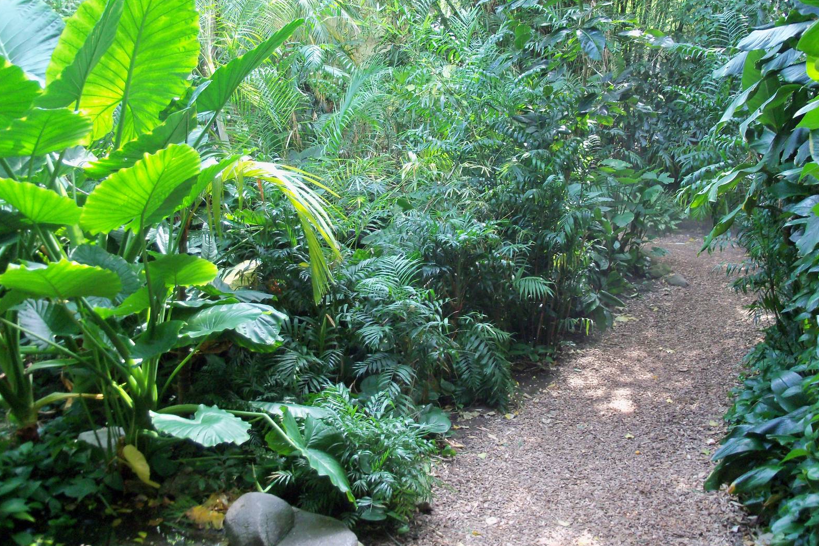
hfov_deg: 51.9
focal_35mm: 37
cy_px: 272
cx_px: 410
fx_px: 842
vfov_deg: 35.9
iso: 160
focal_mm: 6.3
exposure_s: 1/30
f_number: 3
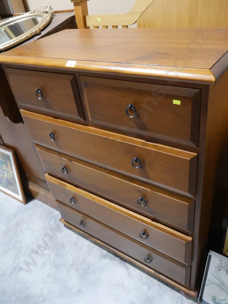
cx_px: 114
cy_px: 152
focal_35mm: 28
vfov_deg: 63.4
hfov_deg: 49.7
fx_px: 246
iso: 1600
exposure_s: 1/60
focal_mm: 14
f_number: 5.6
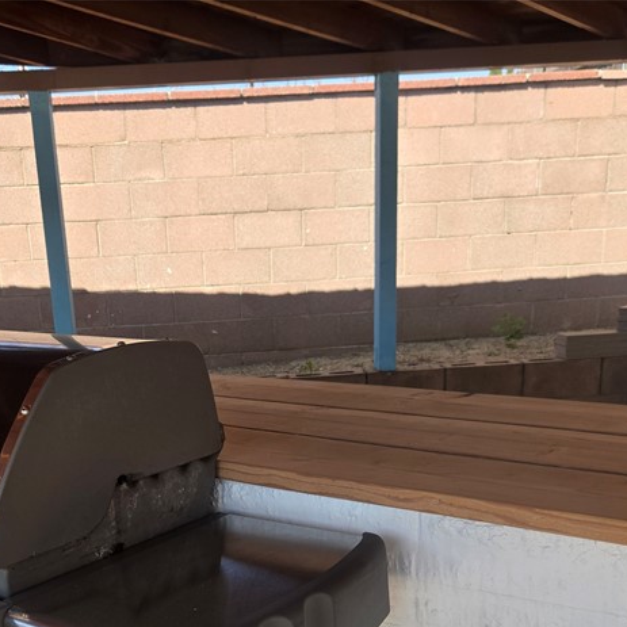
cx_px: 244
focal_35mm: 45
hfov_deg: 37.4
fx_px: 922
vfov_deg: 36.1
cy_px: 519
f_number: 1.8
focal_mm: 5.4
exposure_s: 1/525
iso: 25
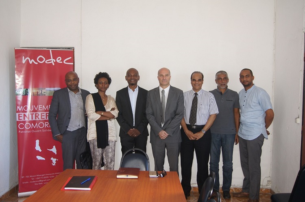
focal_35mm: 36
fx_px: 305
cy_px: 101
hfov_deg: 53.2
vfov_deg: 36.8
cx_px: 152
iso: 400
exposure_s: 1/60
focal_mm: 24
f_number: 4
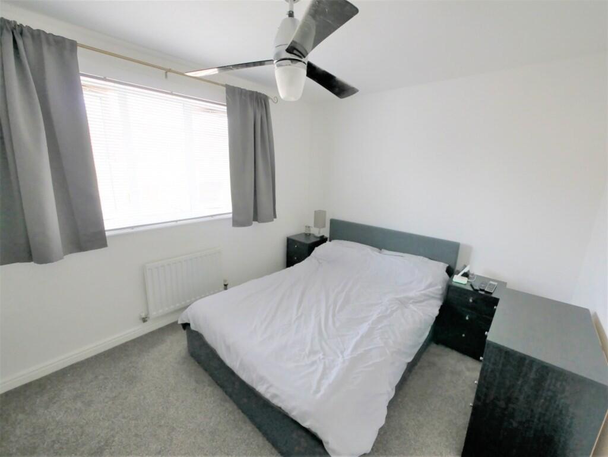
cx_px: 304
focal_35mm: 14
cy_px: 228
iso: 800
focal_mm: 7
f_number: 4
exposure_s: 1/60
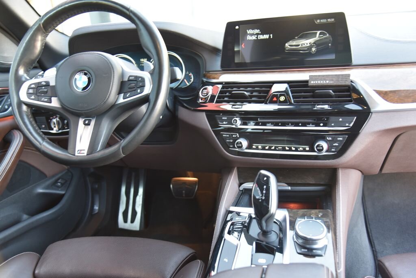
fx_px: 439
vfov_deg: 35.1
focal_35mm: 38
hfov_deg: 50.7
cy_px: 139
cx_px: 208
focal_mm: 38
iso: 500
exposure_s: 1/15
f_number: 4
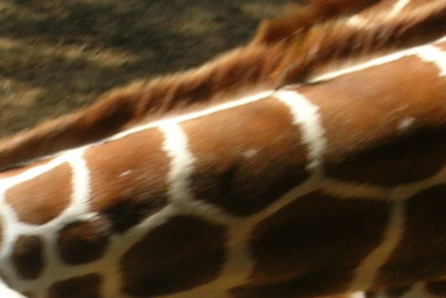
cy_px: 374
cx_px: 161
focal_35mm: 321
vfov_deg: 4.3
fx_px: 3978
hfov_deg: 6.4
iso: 50
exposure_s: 1/57
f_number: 8.2
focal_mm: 17.1
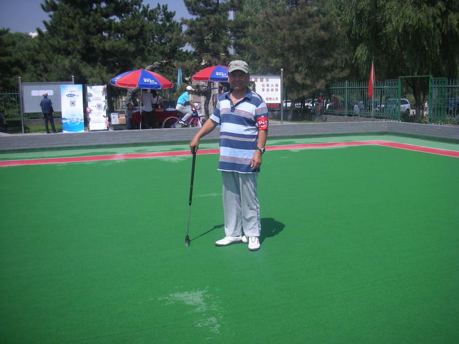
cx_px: 230
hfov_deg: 52.6
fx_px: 464
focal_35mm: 35
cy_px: 172
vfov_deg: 40.7
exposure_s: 1/176
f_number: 7.9
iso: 50
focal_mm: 5.8
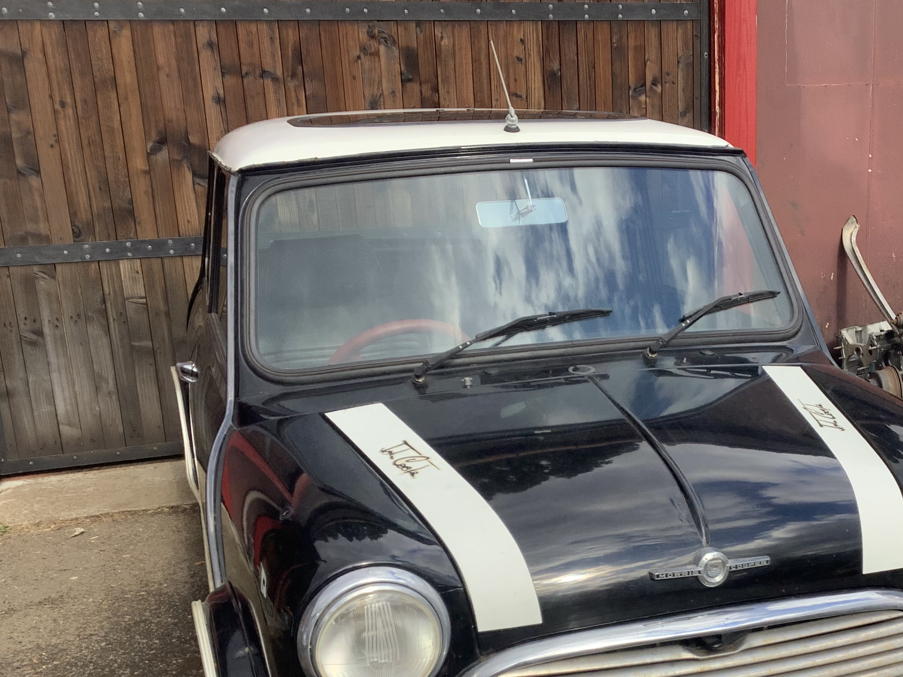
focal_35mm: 48
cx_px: 619
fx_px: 1252
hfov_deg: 39.1
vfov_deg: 29.7
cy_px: 515
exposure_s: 1/397
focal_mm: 3.3
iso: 25
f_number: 2.4
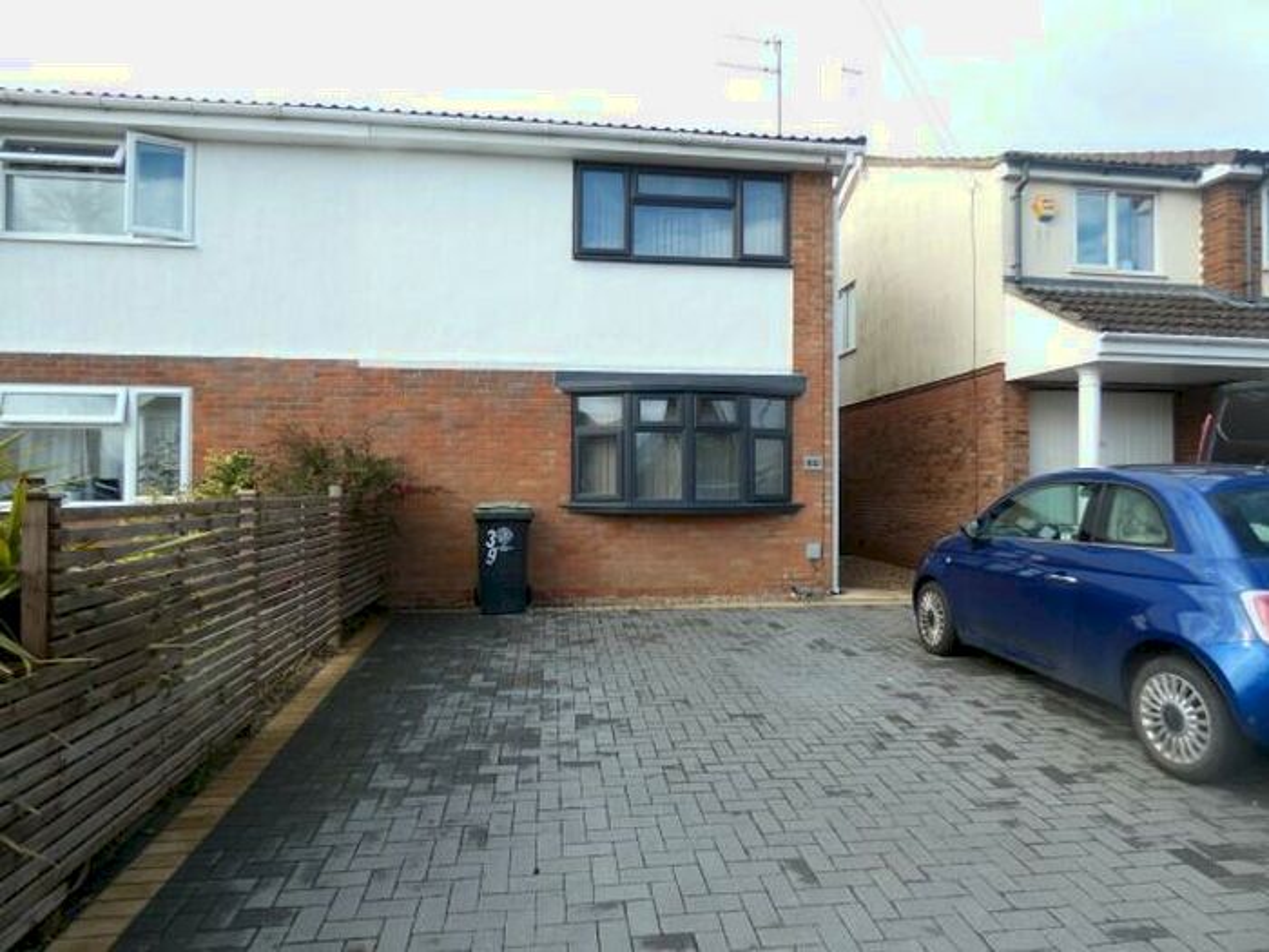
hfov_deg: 81.7
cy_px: 476
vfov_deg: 66.0
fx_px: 733
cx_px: 634
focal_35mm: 20
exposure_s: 1/640
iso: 80
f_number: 2.8
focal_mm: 3.6
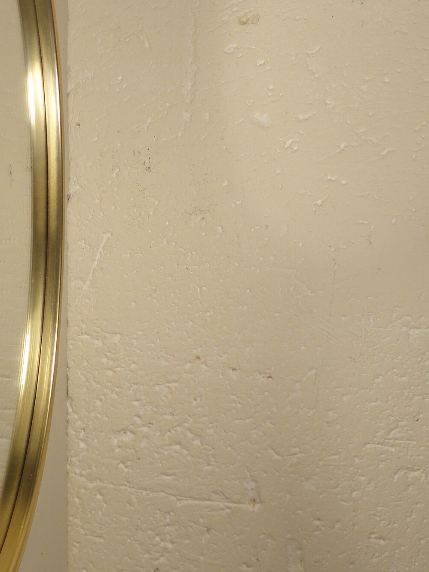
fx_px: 1240
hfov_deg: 19.4
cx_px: 71
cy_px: 215
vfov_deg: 25.9
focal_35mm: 75
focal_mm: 7.1
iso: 100
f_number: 3.8
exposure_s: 1/80
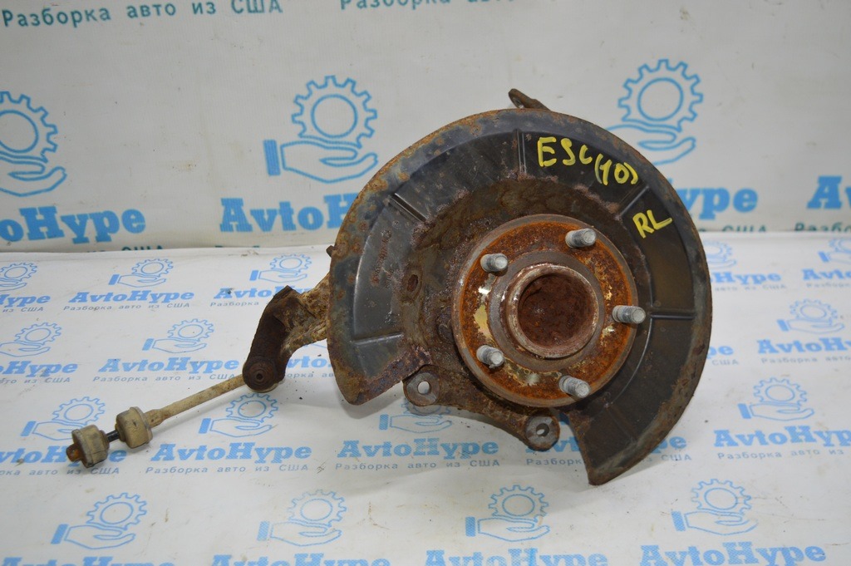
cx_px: 426
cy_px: 283
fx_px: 992
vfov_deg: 31.8
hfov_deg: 46.4
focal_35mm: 42
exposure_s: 1/80
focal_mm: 28
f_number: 4.2
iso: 400
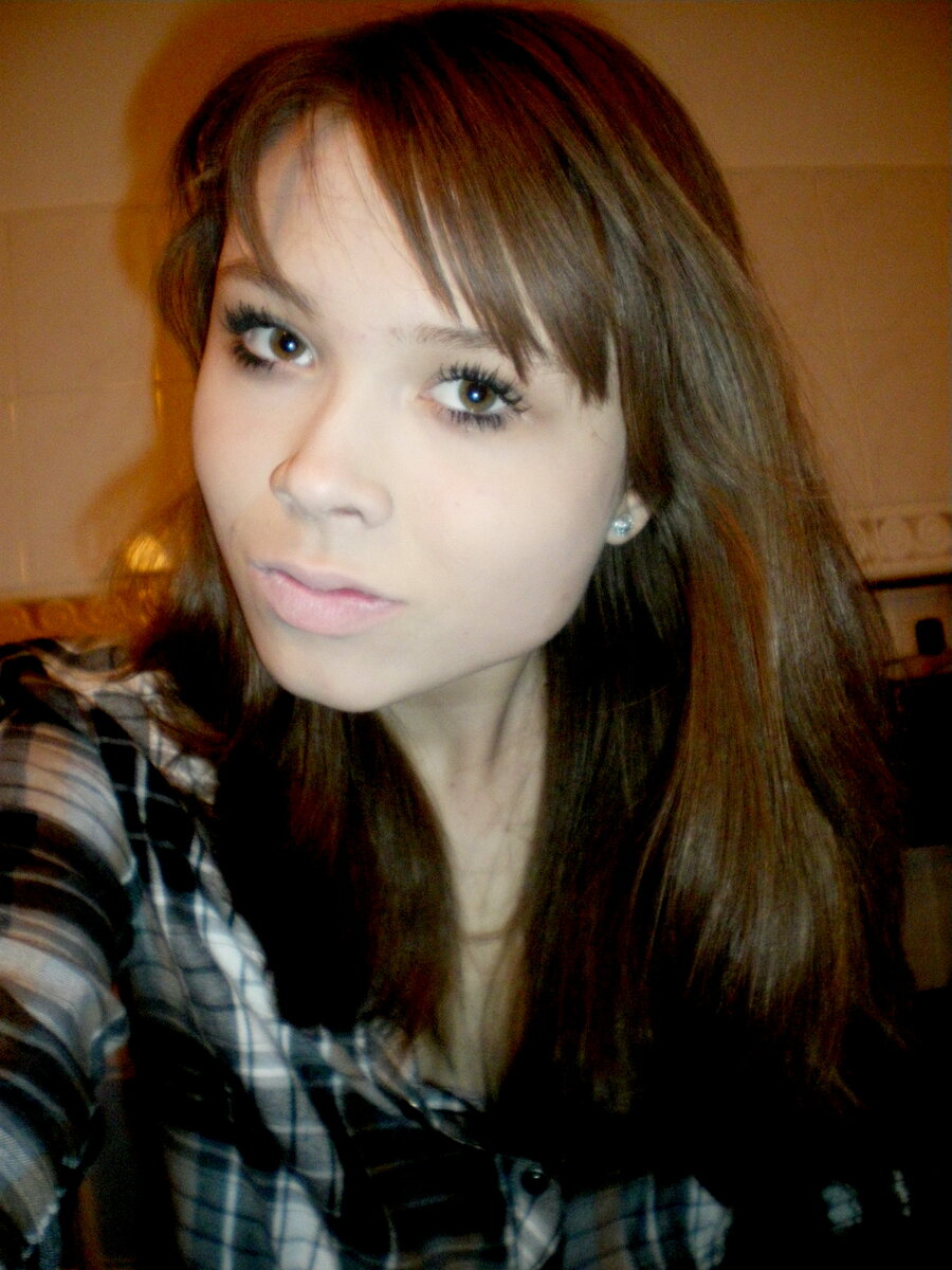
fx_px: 1320
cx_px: 476
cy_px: 635
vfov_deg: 51.4
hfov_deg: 39.7
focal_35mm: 36
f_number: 3.1
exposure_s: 1/50
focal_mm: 6.3
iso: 500
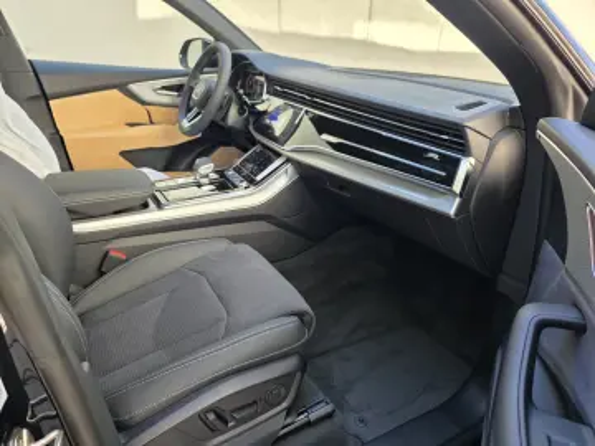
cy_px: 223
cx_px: 298
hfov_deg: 73.9
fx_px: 395
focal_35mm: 23
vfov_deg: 58.9
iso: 80
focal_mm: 6.25
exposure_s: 1/180
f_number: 1.7
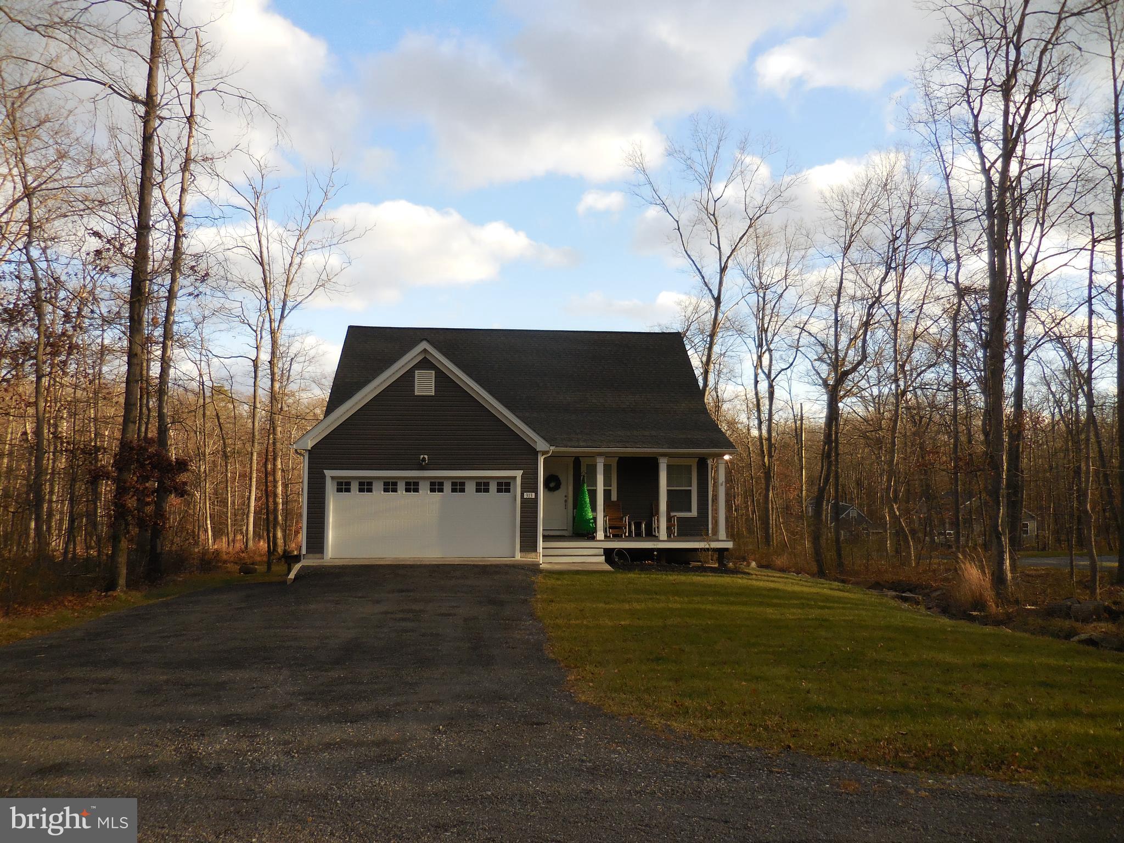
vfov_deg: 54.9
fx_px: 812
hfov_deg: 69.4
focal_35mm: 25
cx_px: 562
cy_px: 422
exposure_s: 1/500
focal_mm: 4.5
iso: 125
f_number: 3.3
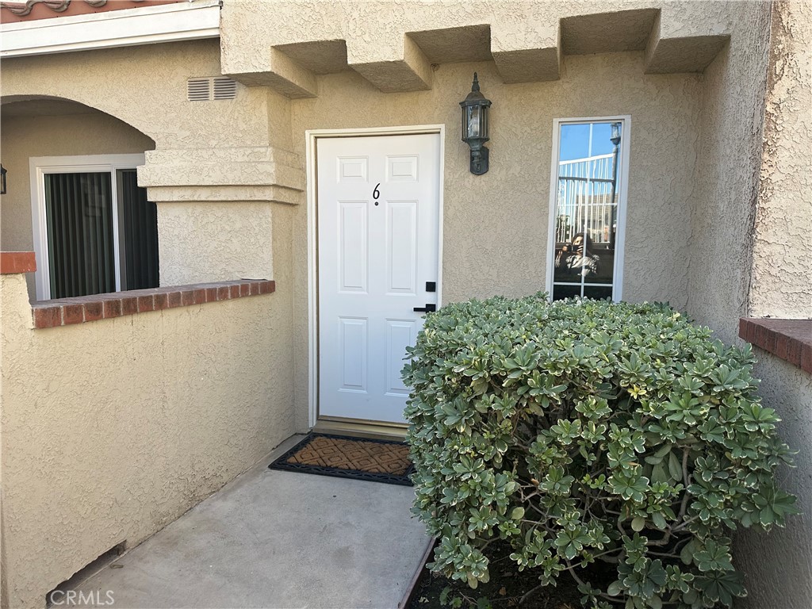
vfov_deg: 56.8
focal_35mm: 24
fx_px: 563
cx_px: 406
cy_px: 304
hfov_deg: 71.6
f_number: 1.78
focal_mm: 6.86
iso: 80
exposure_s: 1/611
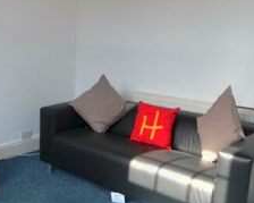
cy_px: 108
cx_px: 19
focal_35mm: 44
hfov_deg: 38.7
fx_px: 331
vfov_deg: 34.1
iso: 400
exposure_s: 1/100
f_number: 5
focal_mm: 10
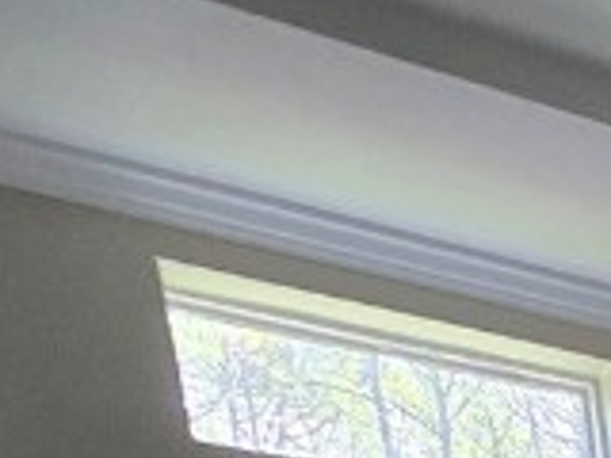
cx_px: 1570
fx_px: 1465
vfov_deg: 11.1
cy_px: 1382
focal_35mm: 83
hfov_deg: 13.8
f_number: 2.2
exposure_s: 1/60
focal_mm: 2.2
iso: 80
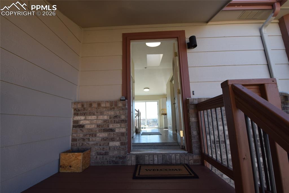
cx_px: 144
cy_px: 96
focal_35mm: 15
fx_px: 120
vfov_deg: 77.4
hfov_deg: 100.4
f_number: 6.3
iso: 400
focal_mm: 10
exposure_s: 1/160
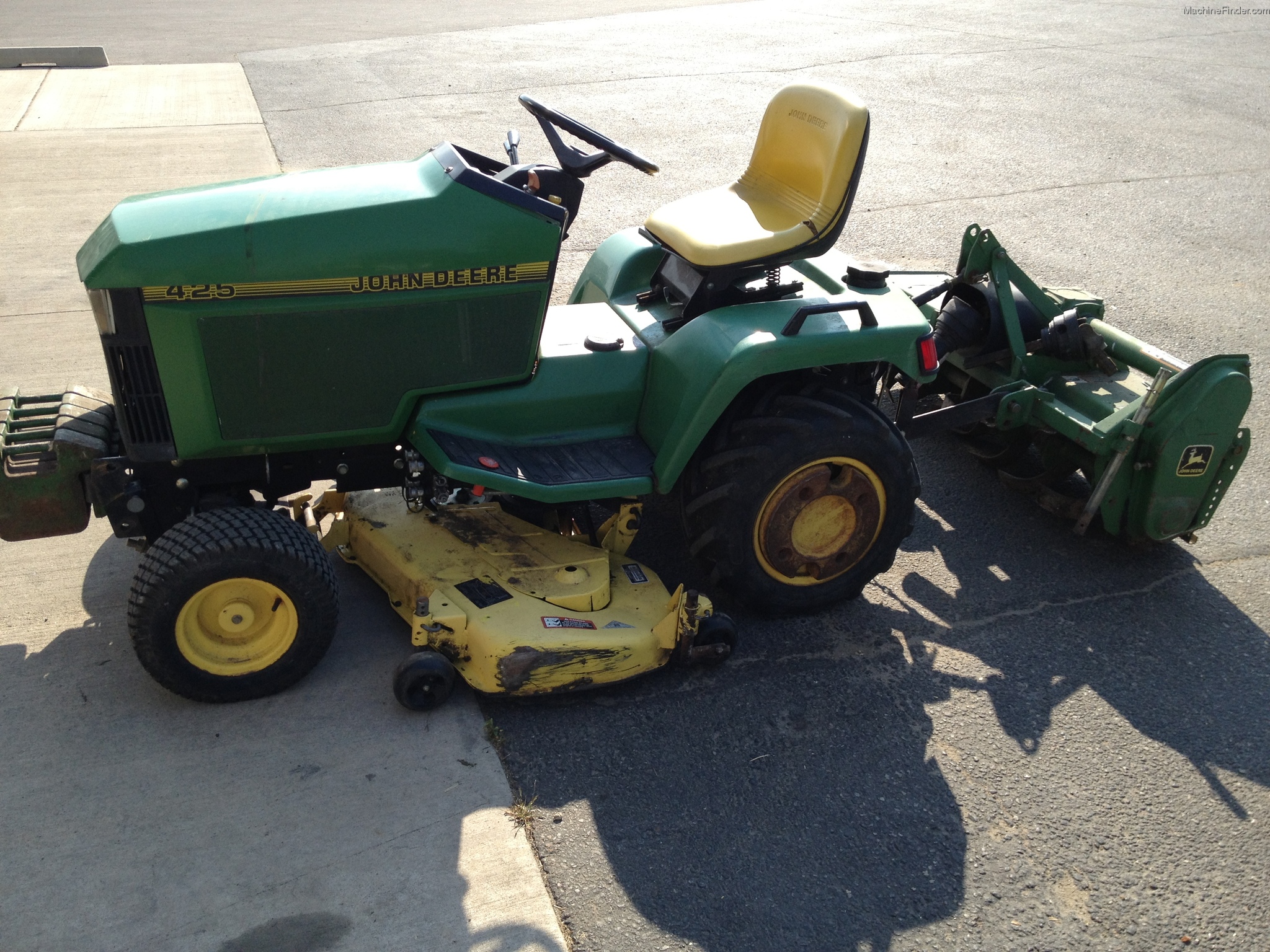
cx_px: 635
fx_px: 1284
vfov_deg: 40.7
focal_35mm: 35
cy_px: 476
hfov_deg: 52.6
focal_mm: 4.28
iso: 50
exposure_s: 1/778
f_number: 2.4
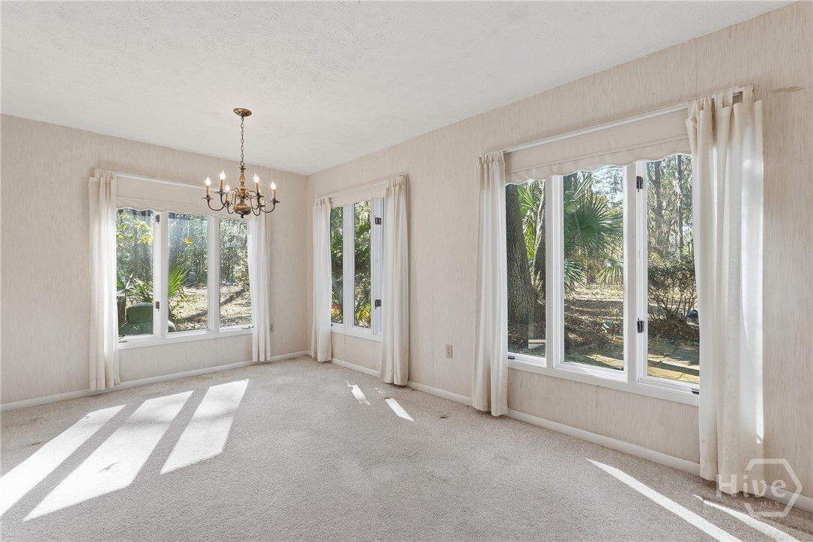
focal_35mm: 16
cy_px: 271
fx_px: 361
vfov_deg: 73.8
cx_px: 406
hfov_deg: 96.7
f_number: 9
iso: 320
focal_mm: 16
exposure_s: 1/1250
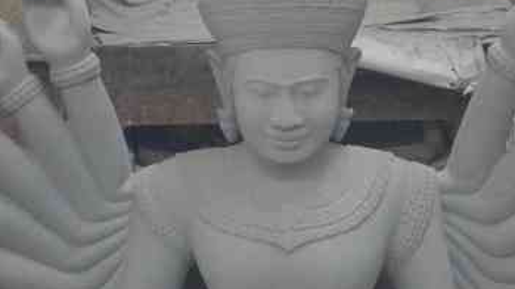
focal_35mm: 248
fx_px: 3379
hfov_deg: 8.7
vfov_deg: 4.9
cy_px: 184
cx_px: 263
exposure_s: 1/30
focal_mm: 55
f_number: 5.6
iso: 3200
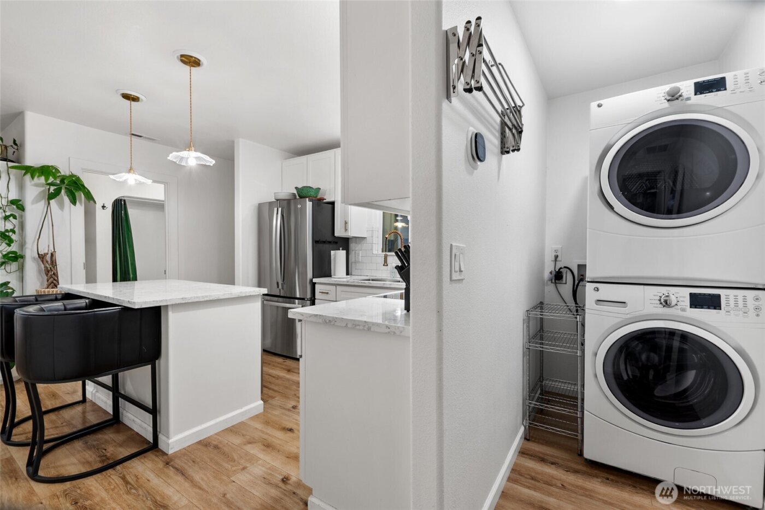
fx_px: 319
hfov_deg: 100.4
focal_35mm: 15
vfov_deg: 77.3
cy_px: 255
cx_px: 382
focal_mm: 10
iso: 100
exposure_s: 1/1.25
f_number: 8
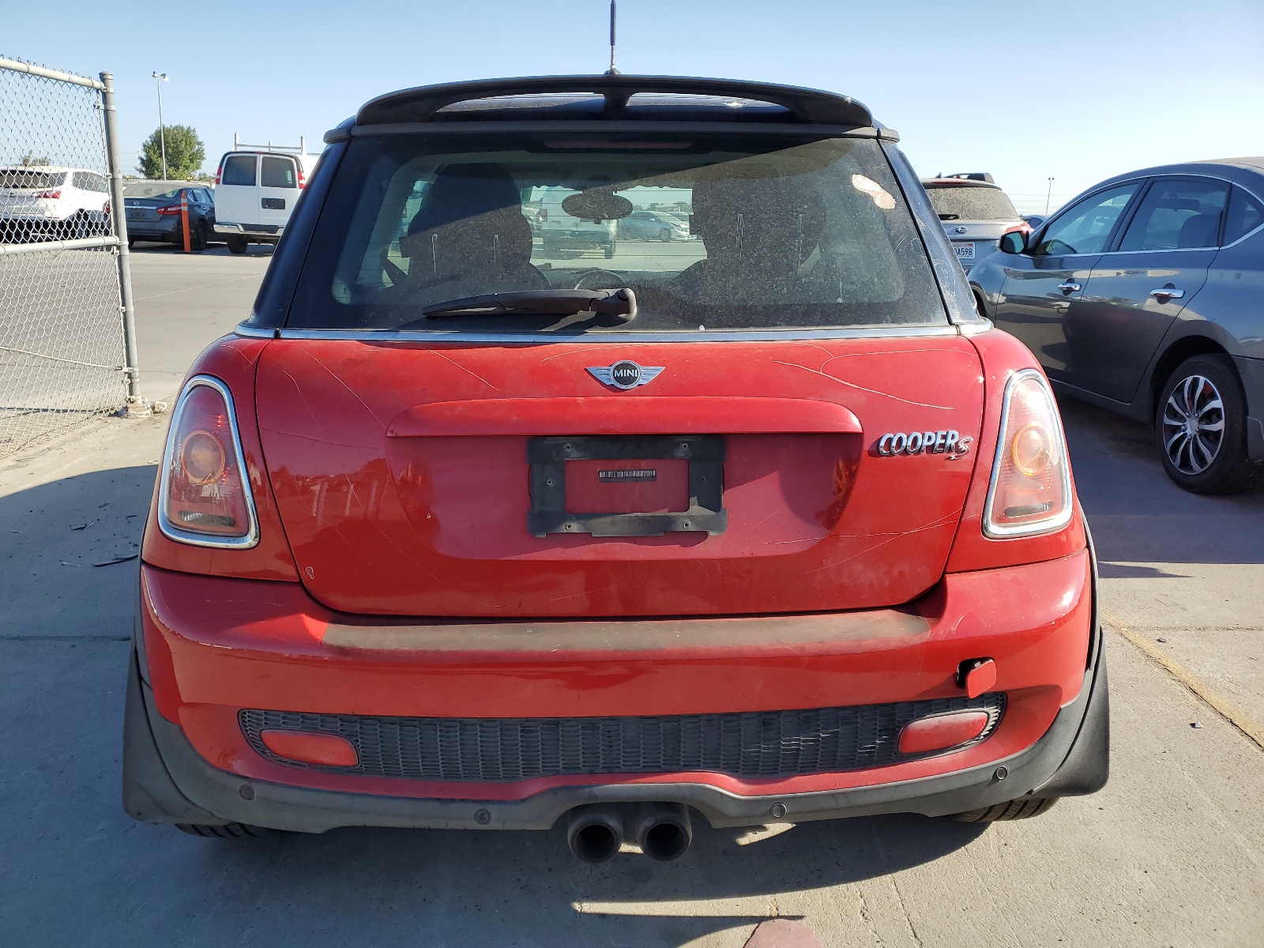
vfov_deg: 53.1
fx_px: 949
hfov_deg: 67.3
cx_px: 632
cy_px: 474
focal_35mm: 26
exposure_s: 1/1667
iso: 50
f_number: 1.5
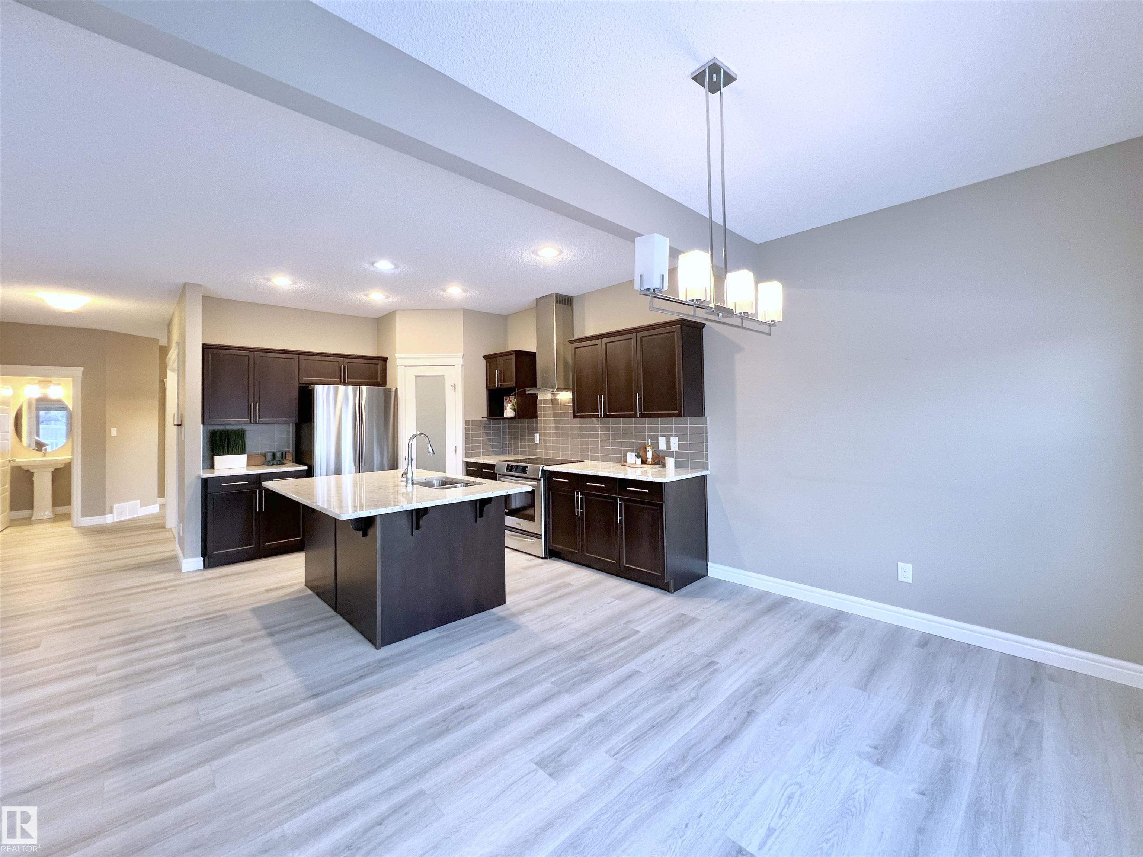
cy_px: 428
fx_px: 429
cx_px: 572
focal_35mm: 13
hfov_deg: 106.2
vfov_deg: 89.9
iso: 200
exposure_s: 1/60
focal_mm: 1.57
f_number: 1.8
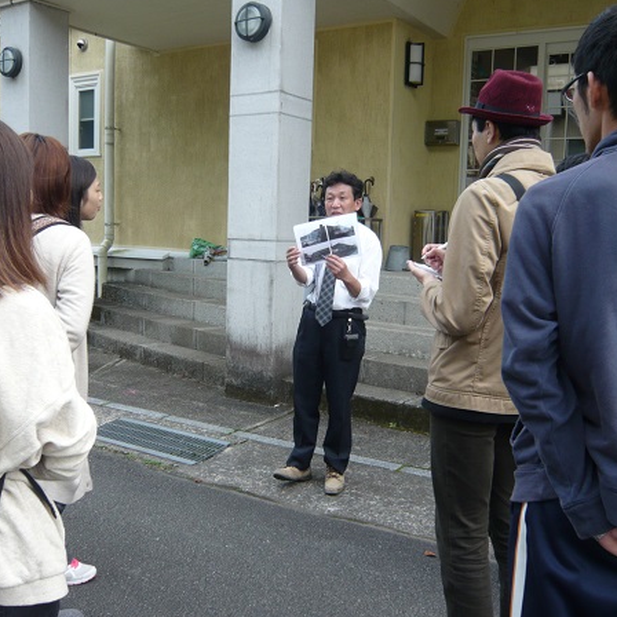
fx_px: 686
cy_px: 308
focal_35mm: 34
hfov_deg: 48.5
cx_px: 308
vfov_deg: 48.5
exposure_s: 1/60
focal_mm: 4.6
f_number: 2.8
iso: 100
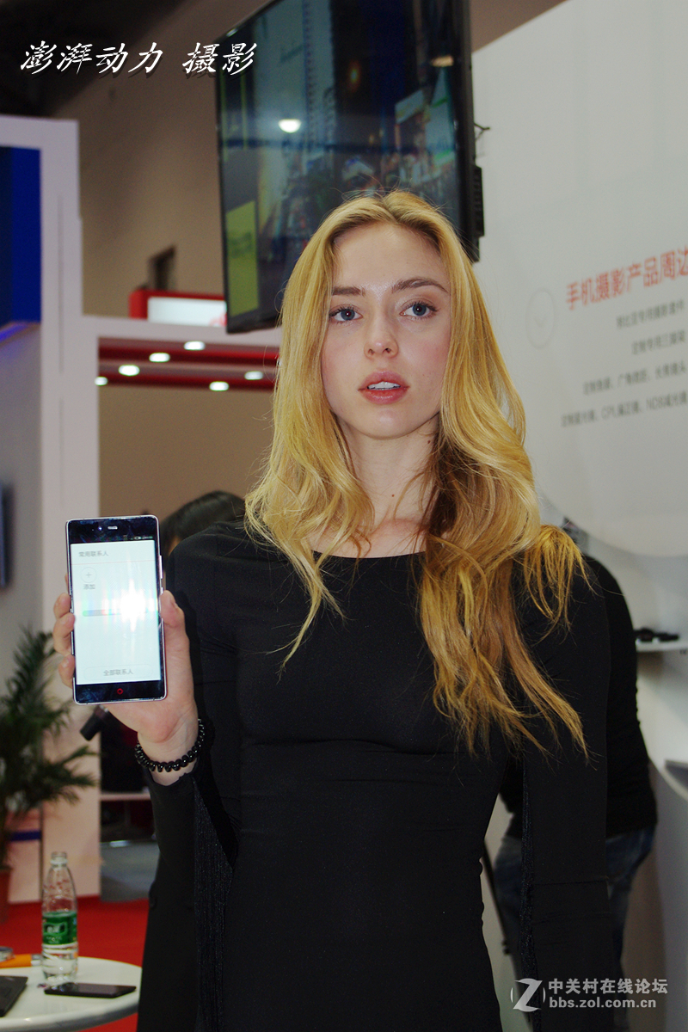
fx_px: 1720
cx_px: 344
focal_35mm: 60
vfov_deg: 33.4
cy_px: 516
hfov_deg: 22.6
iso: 250
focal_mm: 40
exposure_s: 1/60
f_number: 4.5
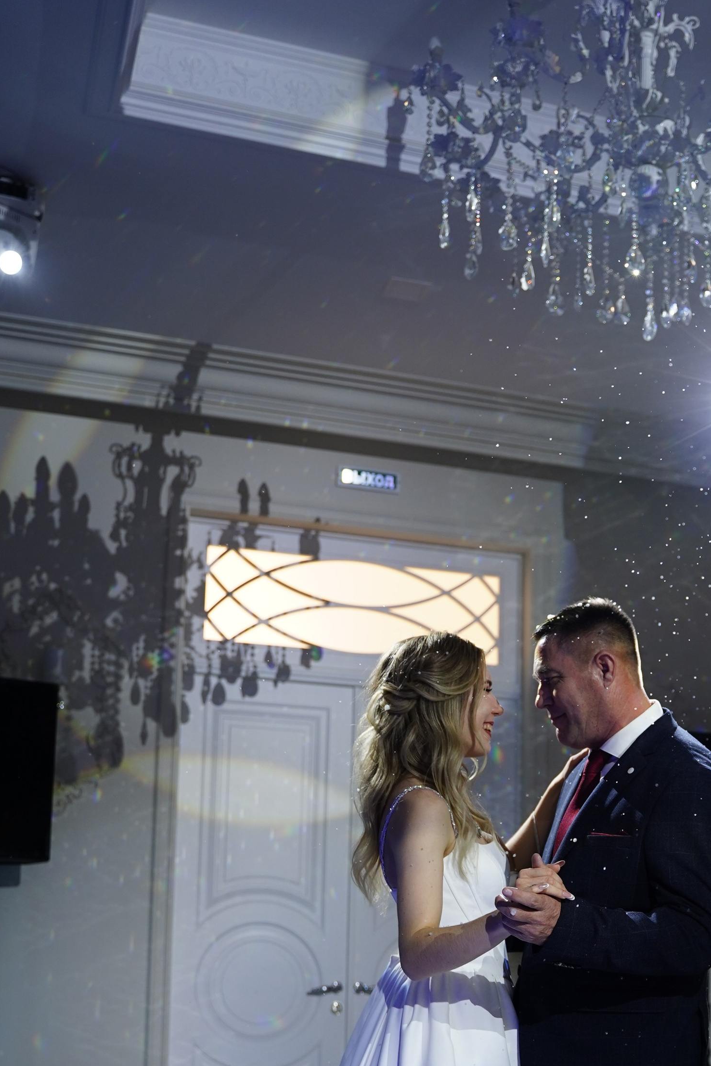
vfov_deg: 37.1
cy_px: 823
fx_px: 1540
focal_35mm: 52
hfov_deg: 25.4
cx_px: 599
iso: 400
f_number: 2.8
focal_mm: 30
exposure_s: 1/100
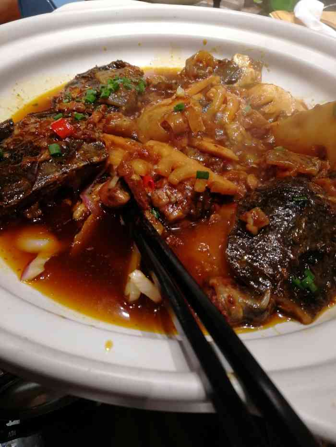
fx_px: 349
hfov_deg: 51.4
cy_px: 224
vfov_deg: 65.3
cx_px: 168
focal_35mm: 27
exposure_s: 1/50
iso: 80
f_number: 2.2
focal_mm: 3.95
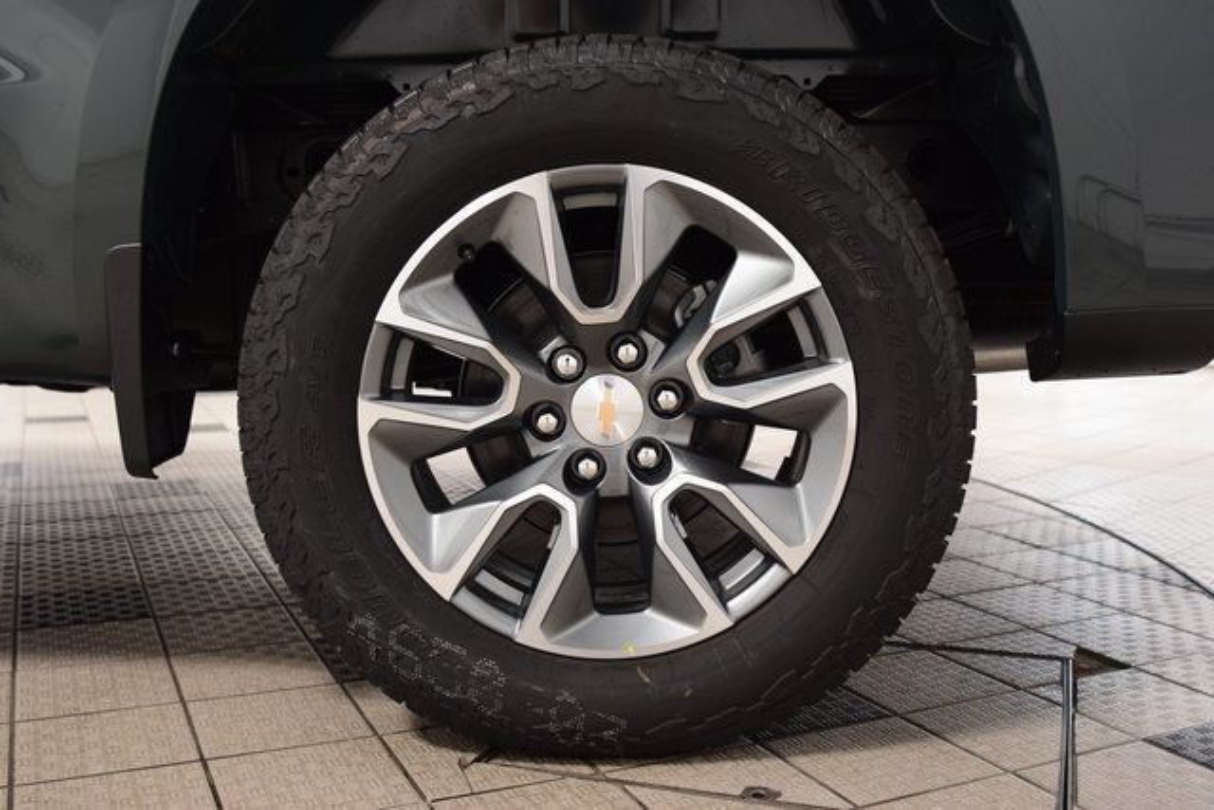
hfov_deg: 53.1
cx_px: 607
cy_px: 405
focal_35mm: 36
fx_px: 1214
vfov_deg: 36.9
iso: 1600
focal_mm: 24
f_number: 3.5
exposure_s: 1/60
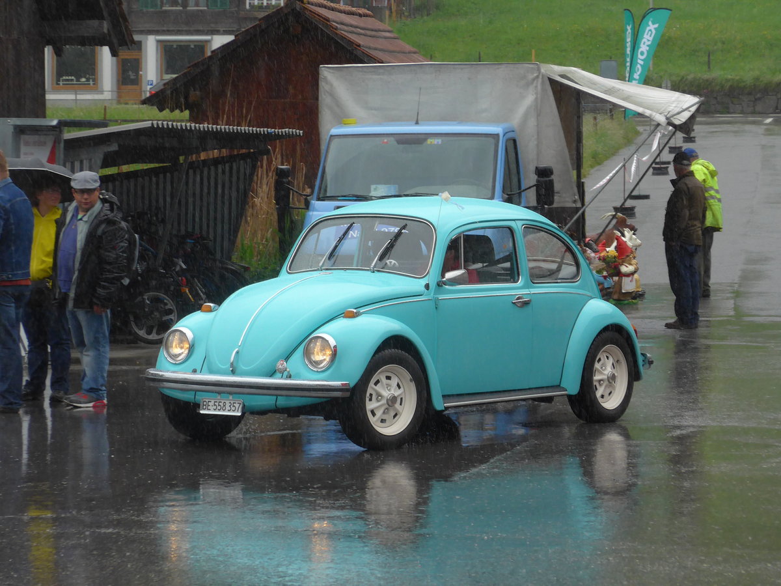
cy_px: 293
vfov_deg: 9.5
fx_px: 3542
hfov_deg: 12.6
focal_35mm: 157
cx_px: 390
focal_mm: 30.5
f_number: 5.5
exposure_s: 1/400
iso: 320
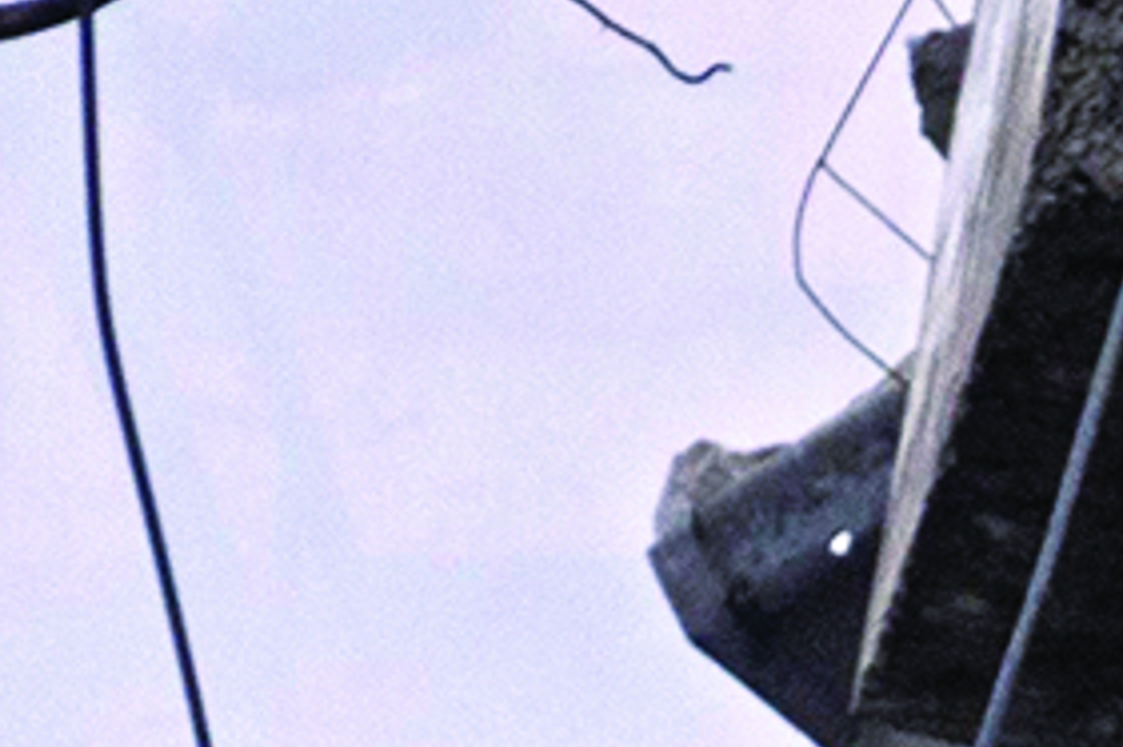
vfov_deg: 1.0
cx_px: 3561
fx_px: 41057
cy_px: 2319
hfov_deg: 1.6
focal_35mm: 1317
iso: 2500
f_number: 6.3
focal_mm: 184
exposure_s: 1/200
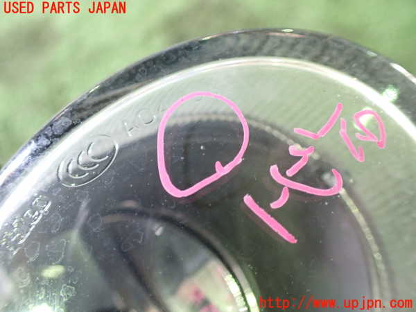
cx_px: 208
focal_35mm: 30
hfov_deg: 60.0
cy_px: 156
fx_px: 361
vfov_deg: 46.8
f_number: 2.3
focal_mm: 5.4
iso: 800
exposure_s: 1/40
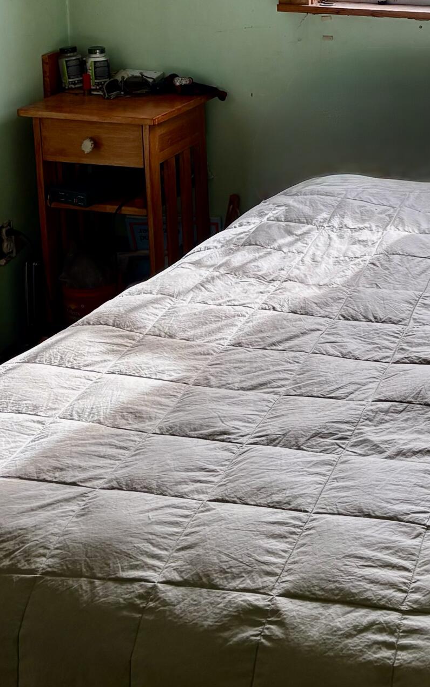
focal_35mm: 65
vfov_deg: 30.3
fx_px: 1219
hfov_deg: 19.5
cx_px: 413
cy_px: 87
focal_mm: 5.96
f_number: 1.6
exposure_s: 1/316
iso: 64
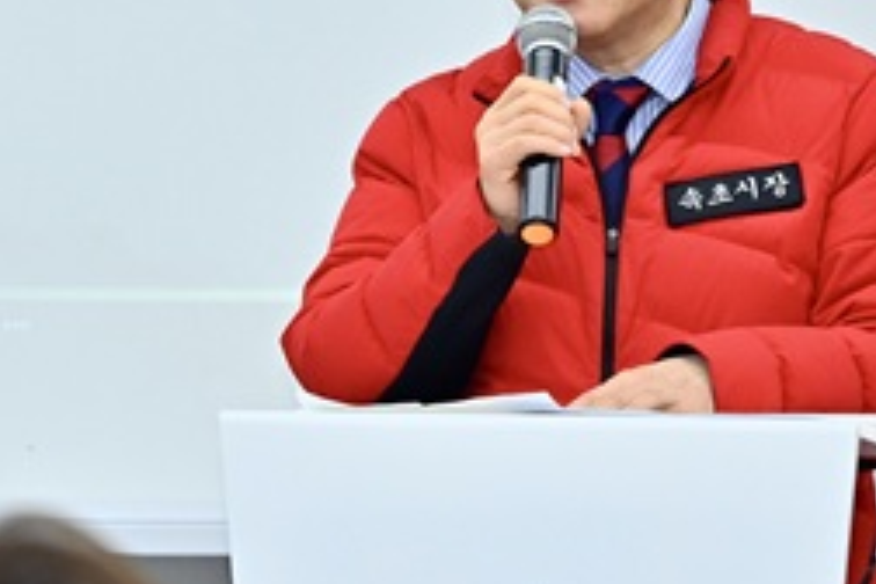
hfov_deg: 6.6
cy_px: 360
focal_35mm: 310
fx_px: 7543
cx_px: 622
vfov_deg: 4.4
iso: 500
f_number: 4
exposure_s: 1/200
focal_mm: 120
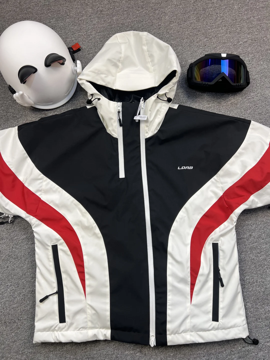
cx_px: 135
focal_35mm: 26
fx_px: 270
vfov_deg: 67.3
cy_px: 180
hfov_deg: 53.1
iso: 40
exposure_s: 1/100
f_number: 1.5
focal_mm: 5.7
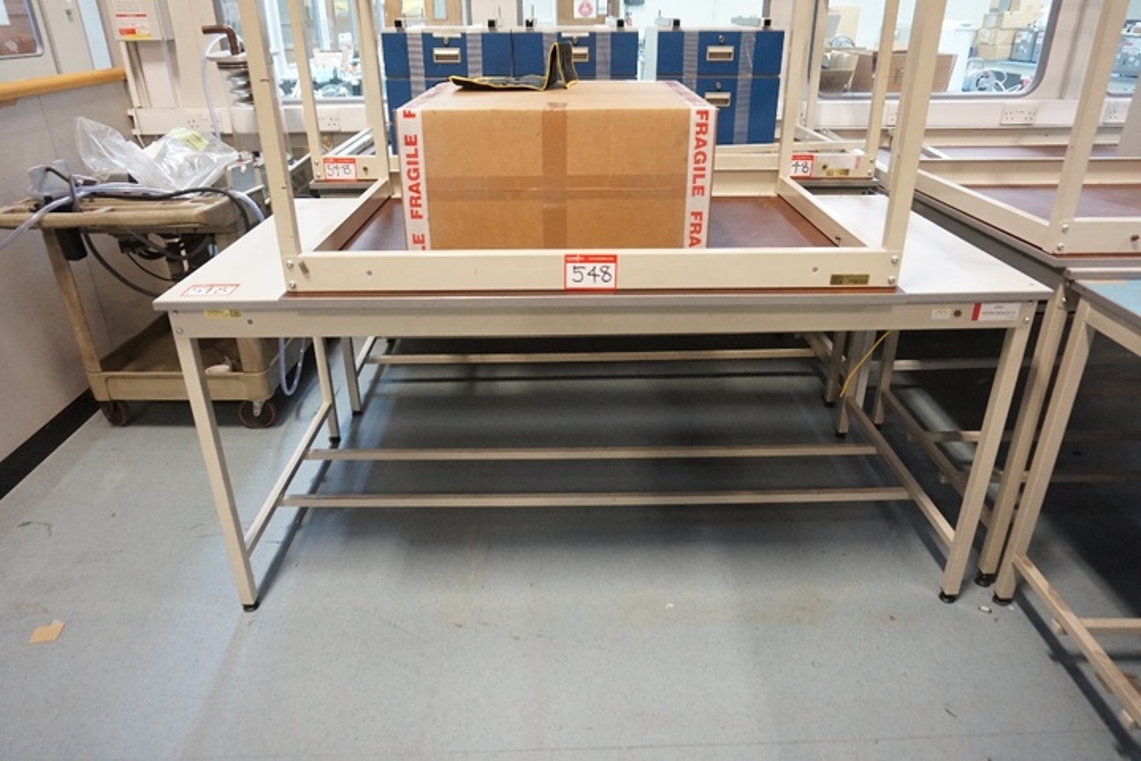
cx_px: 570
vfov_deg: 53.1
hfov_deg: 73.7
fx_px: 761
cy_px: 380
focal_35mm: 24
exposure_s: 1/160
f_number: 3.5
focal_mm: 16
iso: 2500
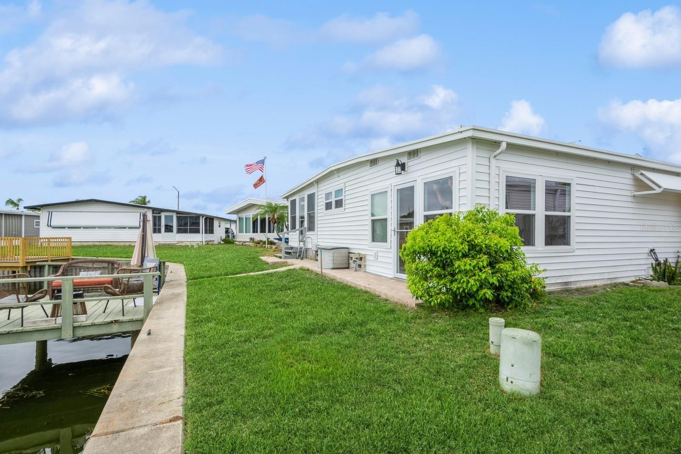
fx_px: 312
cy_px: 227
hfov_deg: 95.0
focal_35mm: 16
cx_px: 340
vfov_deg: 72.0
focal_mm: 11
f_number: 8
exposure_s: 1/320
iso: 200
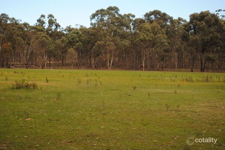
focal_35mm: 75
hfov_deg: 27.0
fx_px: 469
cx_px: 112
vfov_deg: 18.2
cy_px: 75
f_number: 6.3
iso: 100
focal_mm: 50
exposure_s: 1/160
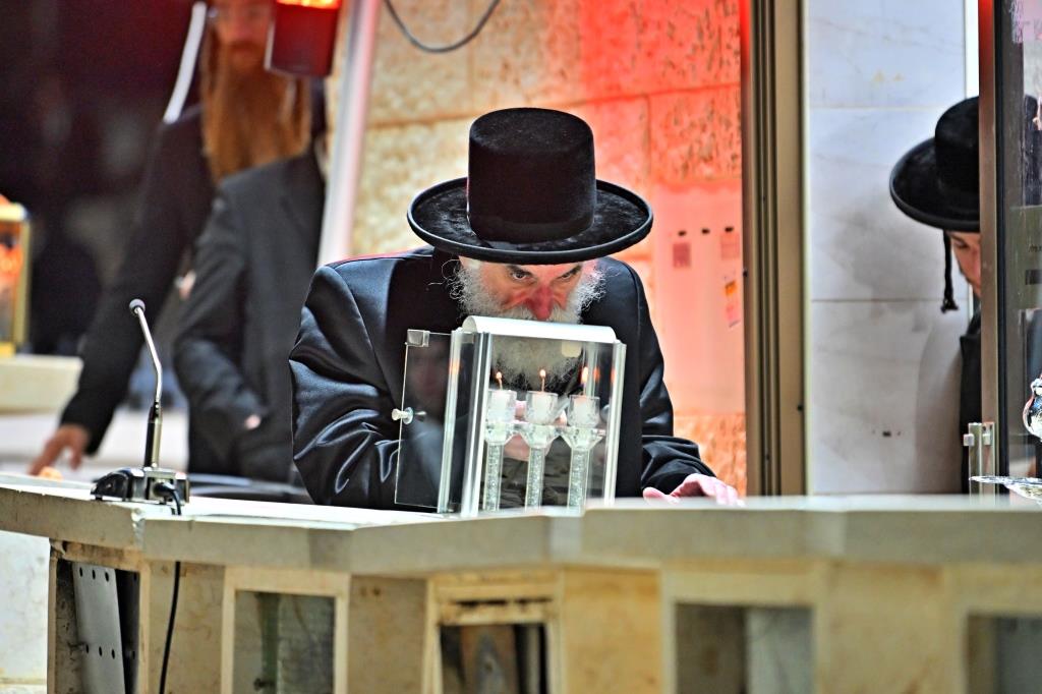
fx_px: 8680
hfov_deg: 6.9
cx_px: 521
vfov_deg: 4.6
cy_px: 347
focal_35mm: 300
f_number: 2.8
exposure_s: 1/250
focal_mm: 200
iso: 1600
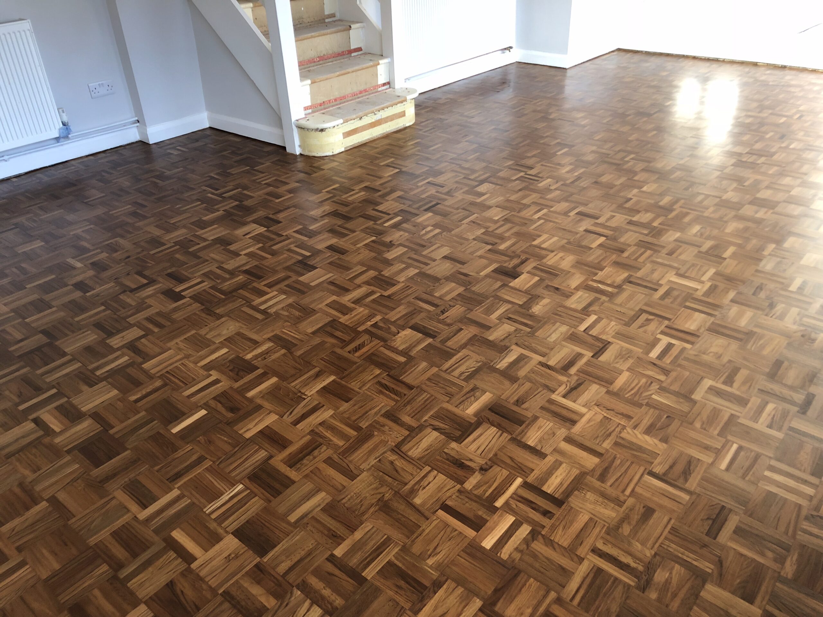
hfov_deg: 63.4
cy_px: 308
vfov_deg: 49.7
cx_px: 412
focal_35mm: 28
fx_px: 666
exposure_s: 1/24
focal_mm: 4
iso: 40
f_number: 1.8
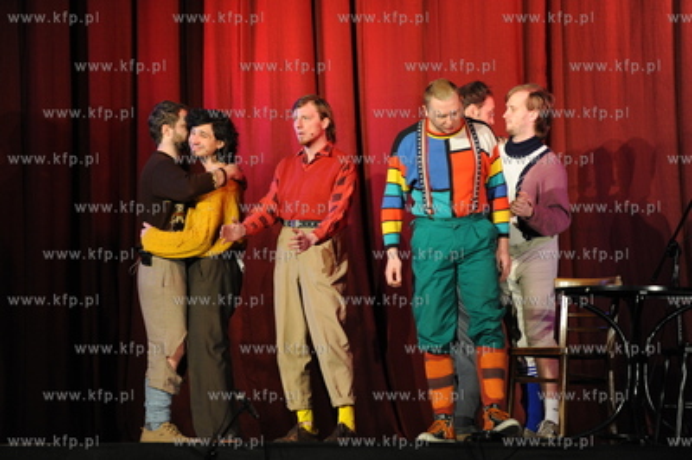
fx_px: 3841
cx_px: 346
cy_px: 230
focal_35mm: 200
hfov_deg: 10.3
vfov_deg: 6.9
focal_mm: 200
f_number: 4
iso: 1600
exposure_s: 1/125
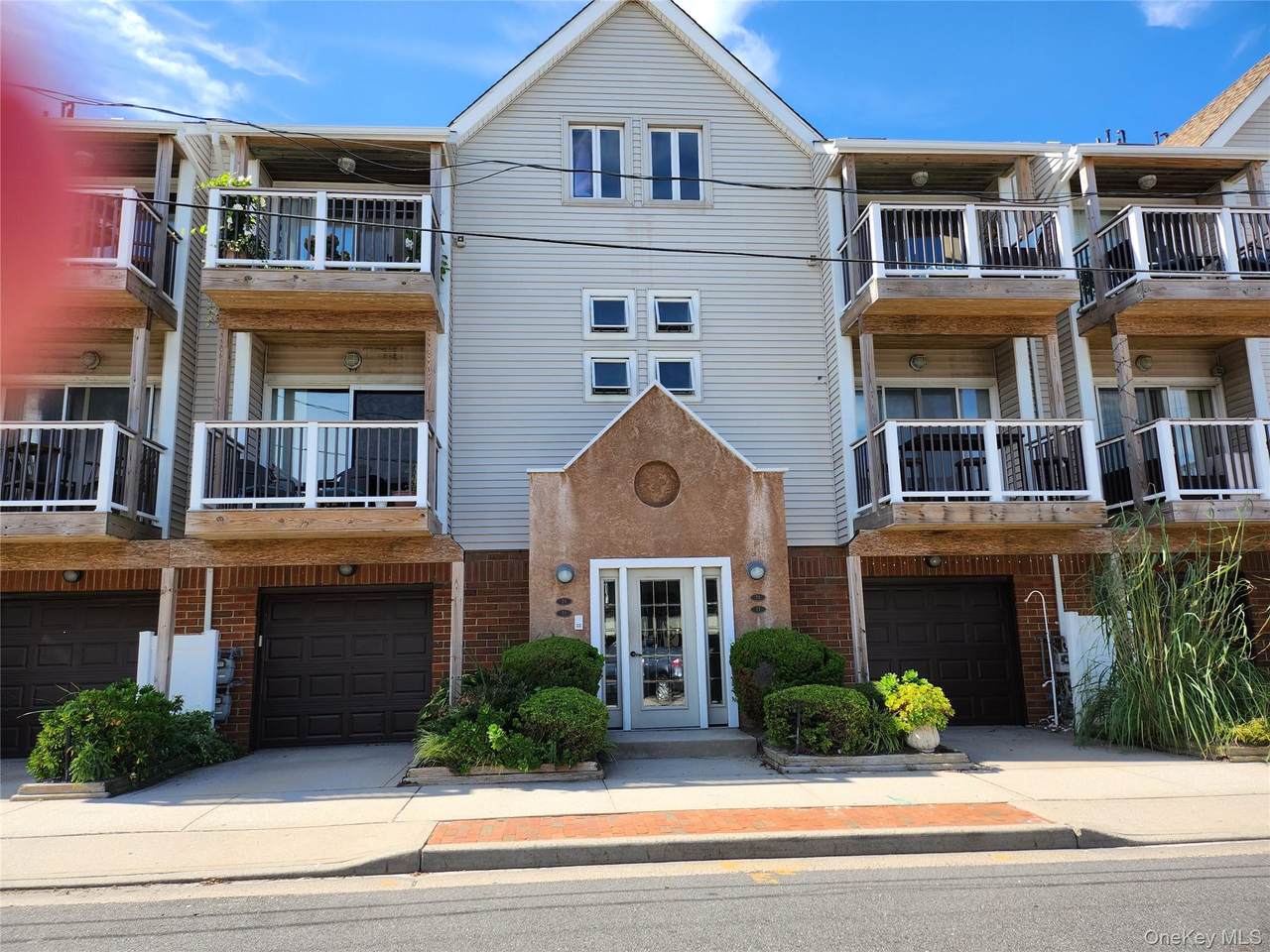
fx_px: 881
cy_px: 476
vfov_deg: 56.8
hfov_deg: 71.6
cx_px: 635
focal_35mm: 24
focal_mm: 5
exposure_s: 1/1546
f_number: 1.8
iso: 50
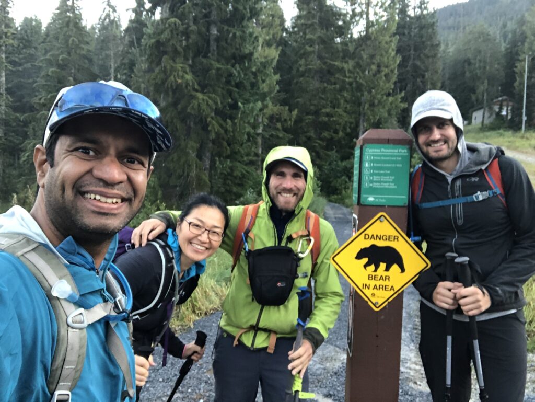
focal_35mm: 32
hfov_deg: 56.8
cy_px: 201
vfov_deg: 44.2
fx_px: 495
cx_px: 268
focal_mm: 2.87
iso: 200
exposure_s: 1/60
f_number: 2.2
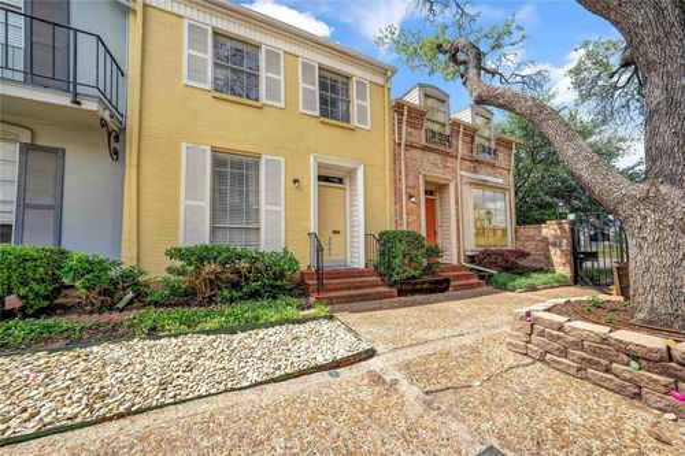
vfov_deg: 90.0
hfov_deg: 112.6
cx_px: 342
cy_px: 228
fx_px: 228
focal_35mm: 12
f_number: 11
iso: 100
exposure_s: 1/60
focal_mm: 12
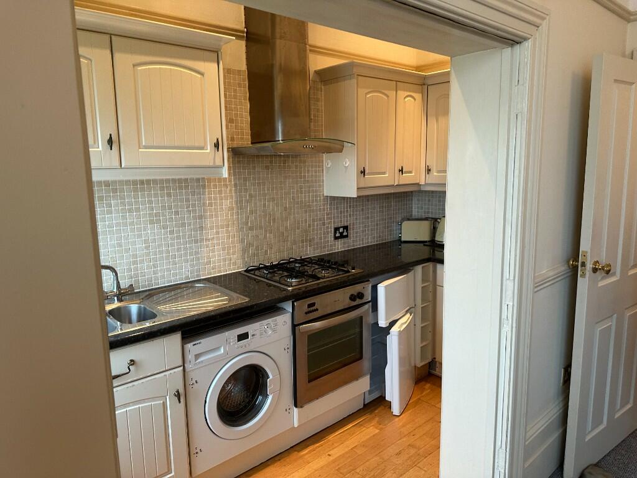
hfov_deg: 71.6
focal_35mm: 24
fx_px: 442
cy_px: 239
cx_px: 318
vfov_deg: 56.8
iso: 250
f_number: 1.78
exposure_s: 1/50
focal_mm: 6.86
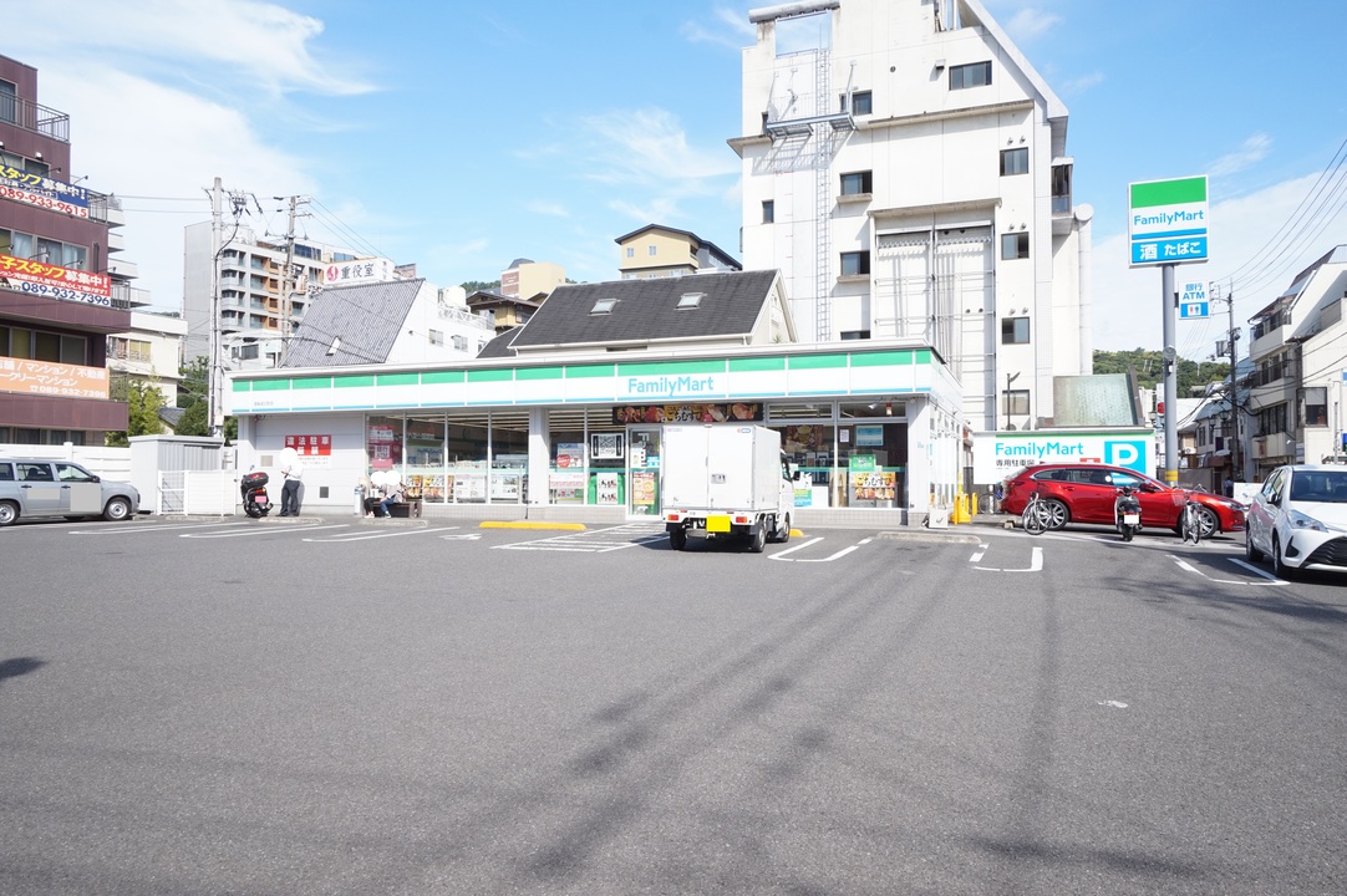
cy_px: 448
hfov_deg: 70.5
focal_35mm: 26
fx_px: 954
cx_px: 674
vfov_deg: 50.3
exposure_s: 1/125
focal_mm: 17
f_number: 11
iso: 200
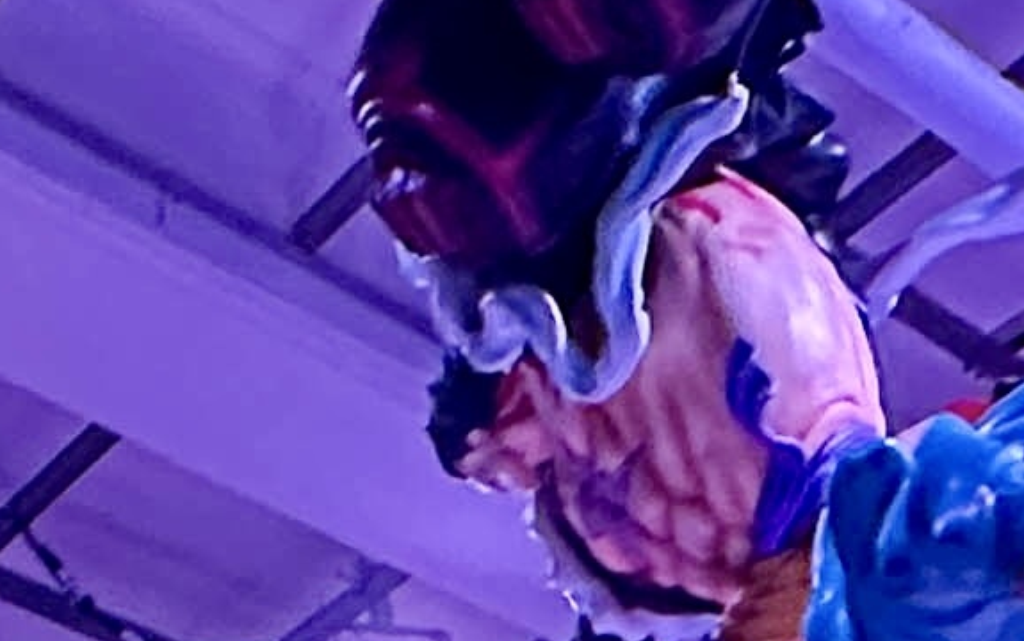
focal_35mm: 104
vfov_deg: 8.4
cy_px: 2386
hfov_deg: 20.0
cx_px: 639
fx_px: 2904
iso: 160
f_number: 2.2
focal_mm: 2.22
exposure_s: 1/60
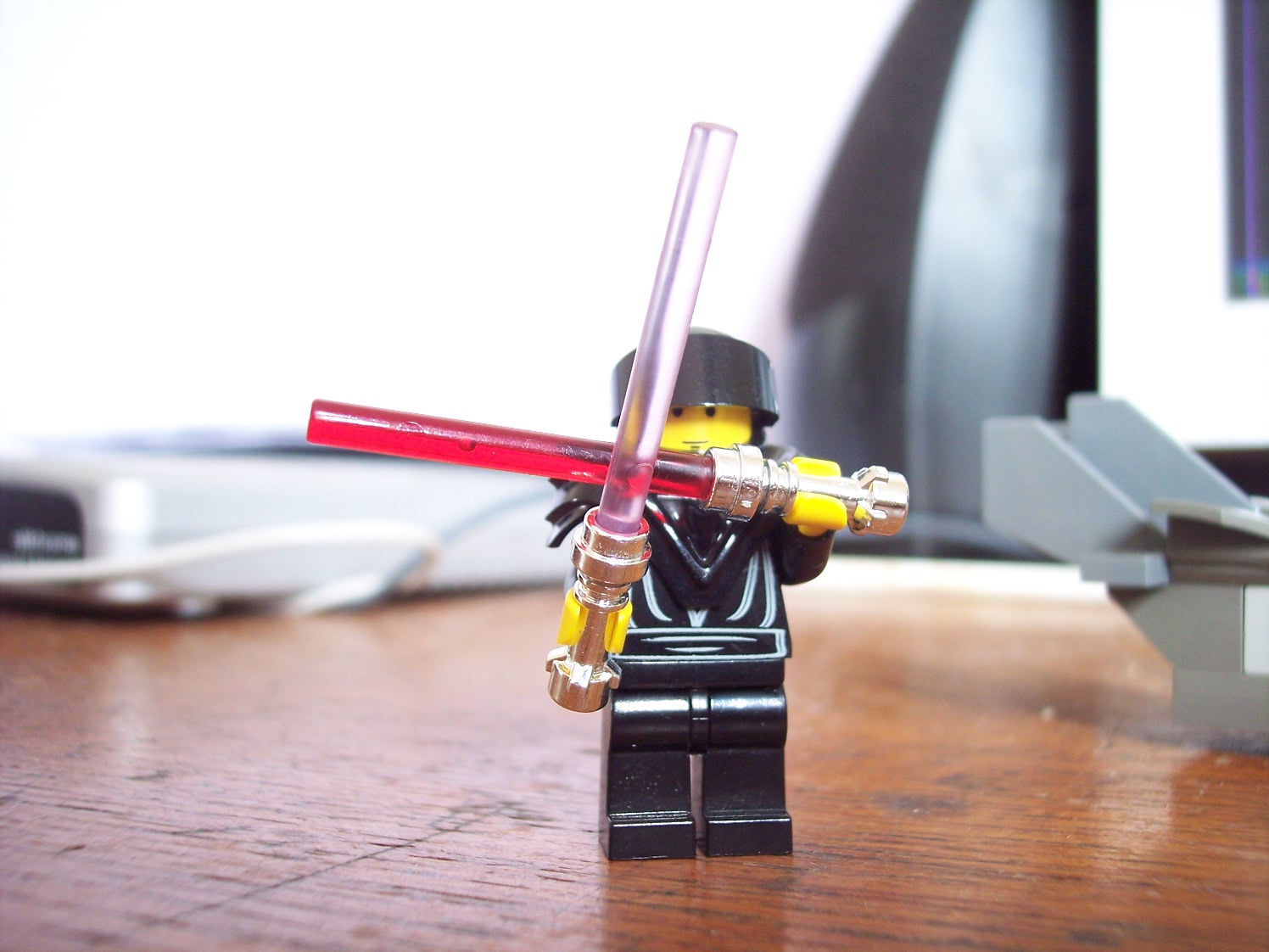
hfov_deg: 47.9
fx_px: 1430
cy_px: 476
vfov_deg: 36.8
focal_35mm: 39
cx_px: 634
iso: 200
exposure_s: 1/8
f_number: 3.4
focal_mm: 8
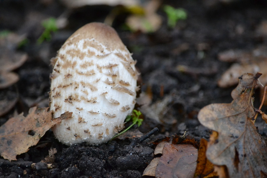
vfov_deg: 4.6
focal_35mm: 300
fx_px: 2224
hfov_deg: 6.9
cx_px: 134
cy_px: 89
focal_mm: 200
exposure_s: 1/800
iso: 3200
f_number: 5
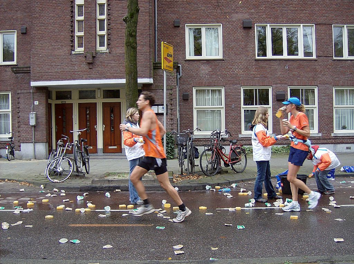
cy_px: 132
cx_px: 177
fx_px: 367
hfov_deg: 51.5
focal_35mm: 36
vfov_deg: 39.5
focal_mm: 6
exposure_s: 1/134
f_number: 2.8
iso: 100
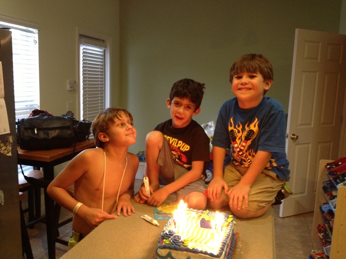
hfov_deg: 52.6
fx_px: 350
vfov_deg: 40.7
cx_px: 173
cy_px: 130
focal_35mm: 35
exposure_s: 1/20
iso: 200
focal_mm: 4.28
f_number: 2.4
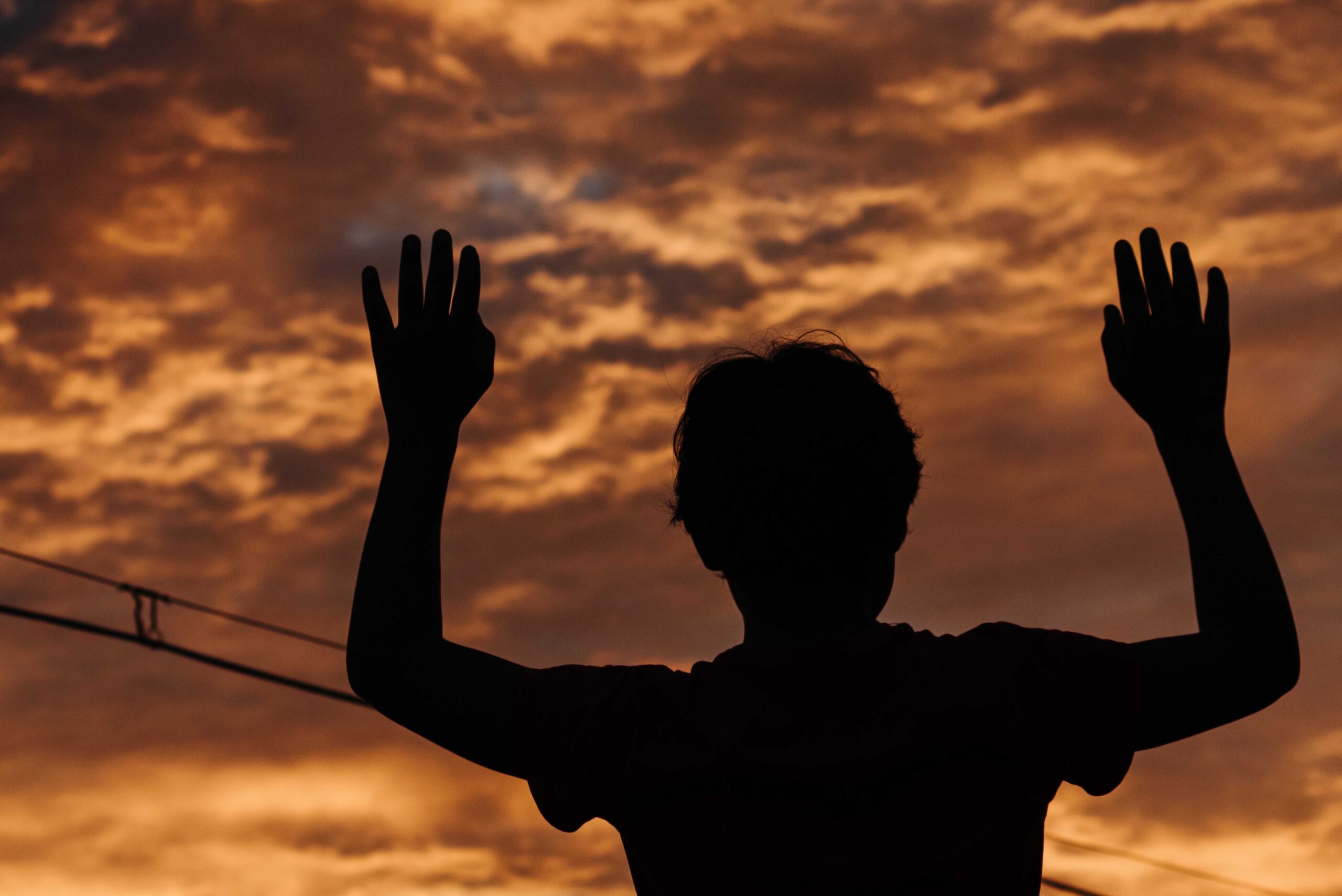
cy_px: 448
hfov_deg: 19.4
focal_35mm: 105
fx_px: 3916
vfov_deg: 13.1
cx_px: 671
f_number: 7.1
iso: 250
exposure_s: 1/200
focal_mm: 105
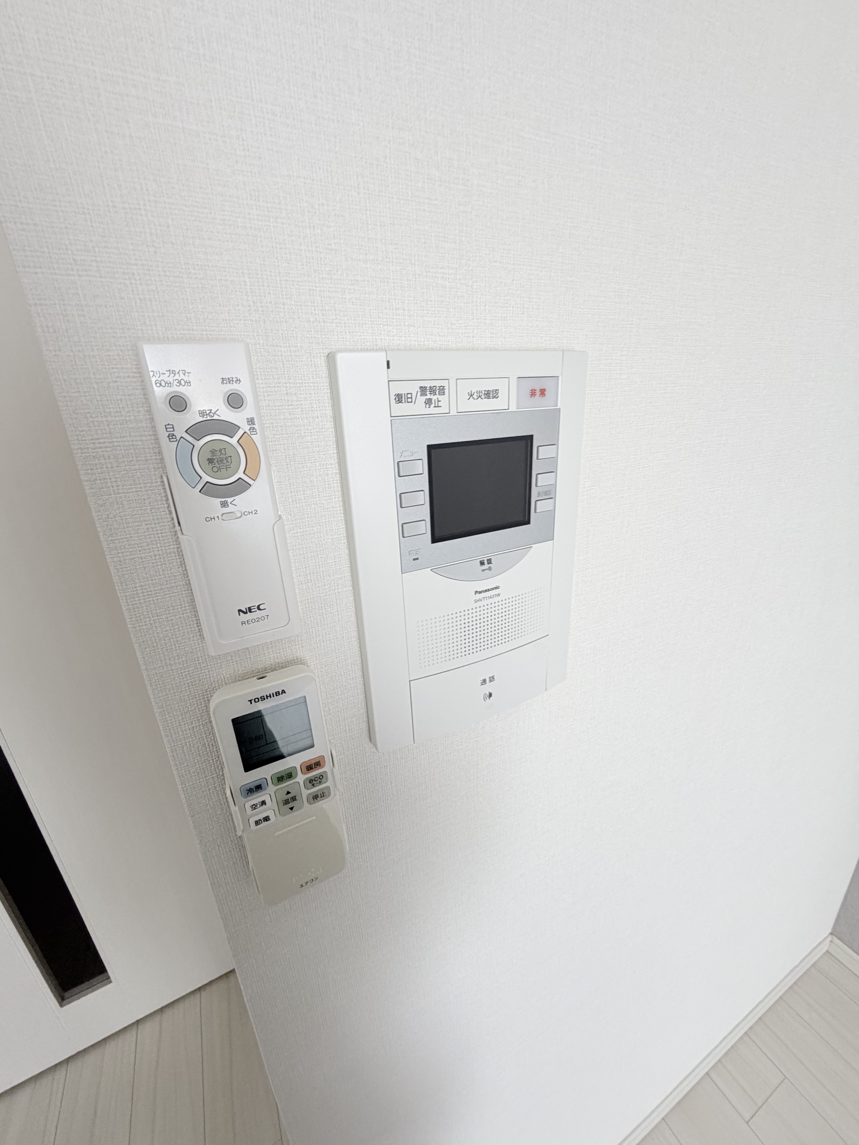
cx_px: 430
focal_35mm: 14
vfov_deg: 102.1
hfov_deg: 85.7
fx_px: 463
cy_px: 572
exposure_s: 1/121
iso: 125
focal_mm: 2.22
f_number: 2.2
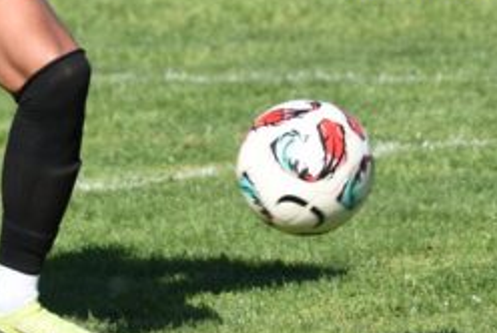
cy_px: -28
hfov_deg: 3.0
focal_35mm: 696
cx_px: -8
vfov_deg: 2.0
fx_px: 9620
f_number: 5.6
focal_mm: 150
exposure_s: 1/500
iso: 100
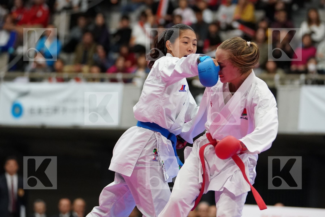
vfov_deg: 6.8
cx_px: 162
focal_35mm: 202
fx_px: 1823
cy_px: 108
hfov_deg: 10.2
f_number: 2.8
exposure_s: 1/1000
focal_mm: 135
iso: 5000
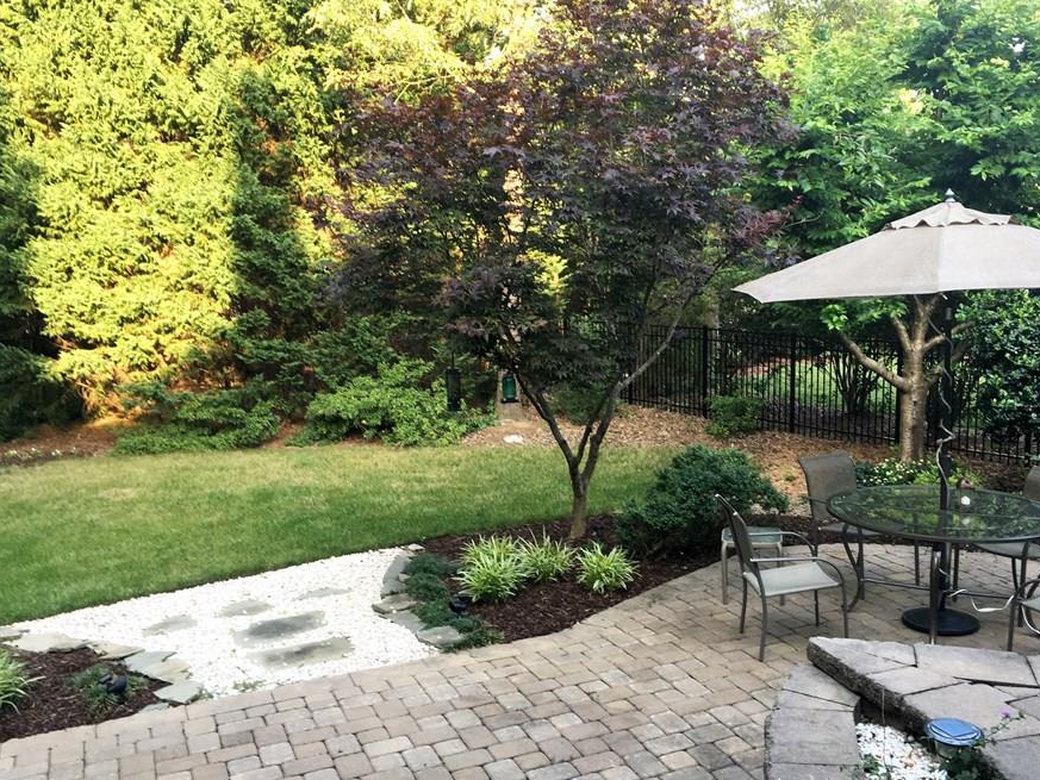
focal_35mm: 34
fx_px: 1022
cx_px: 590
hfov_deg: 53.8
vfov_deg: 41.8
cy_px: 381
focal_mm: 4.15
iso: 25
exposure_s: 1/40
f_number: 2.2
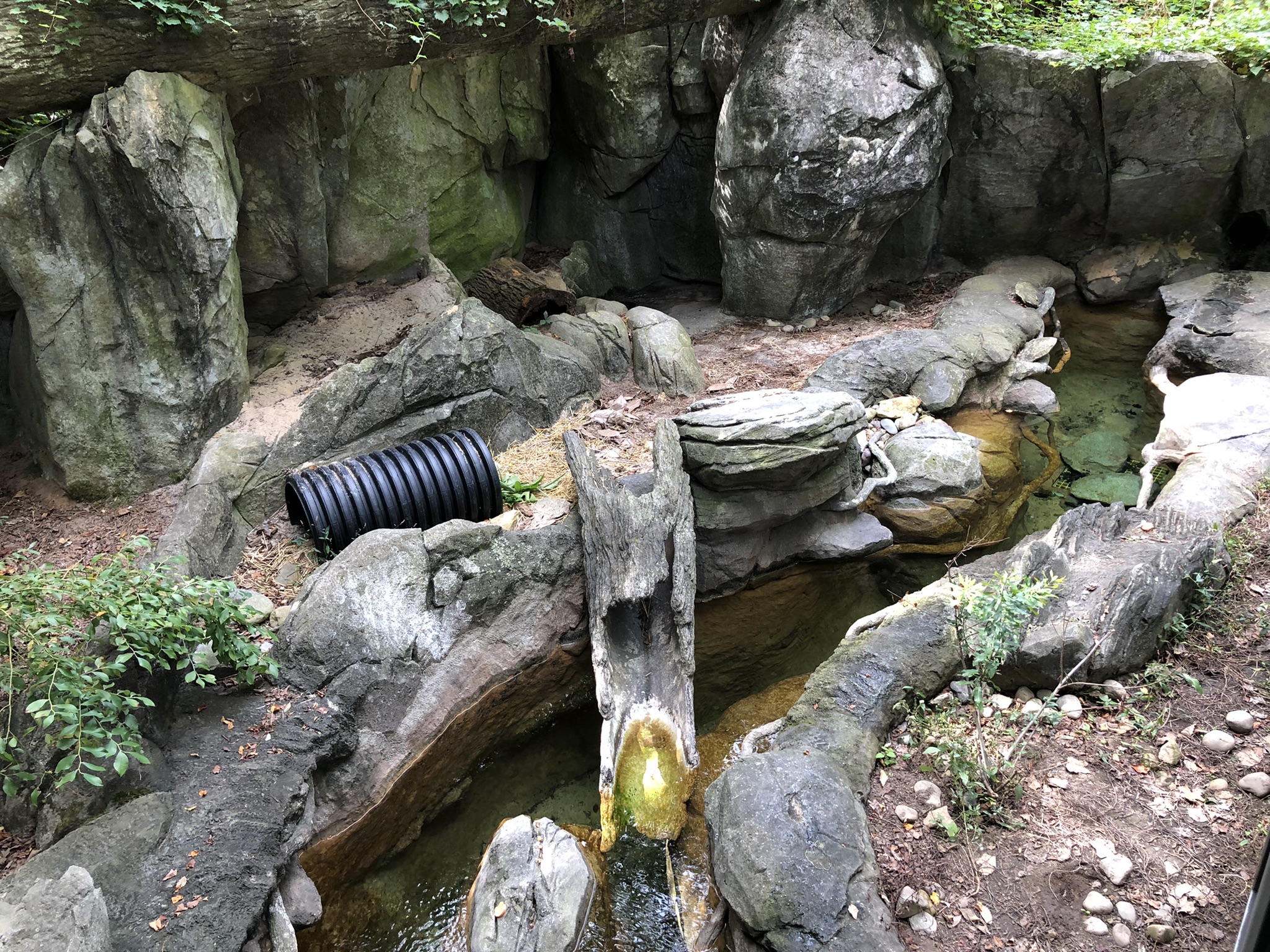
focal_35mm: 28
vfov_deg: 49.7
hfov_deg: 63.4
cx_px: 635
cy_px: 476
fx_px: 1027
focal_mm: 3.99
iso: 20
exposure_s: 1/40
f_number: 1.8
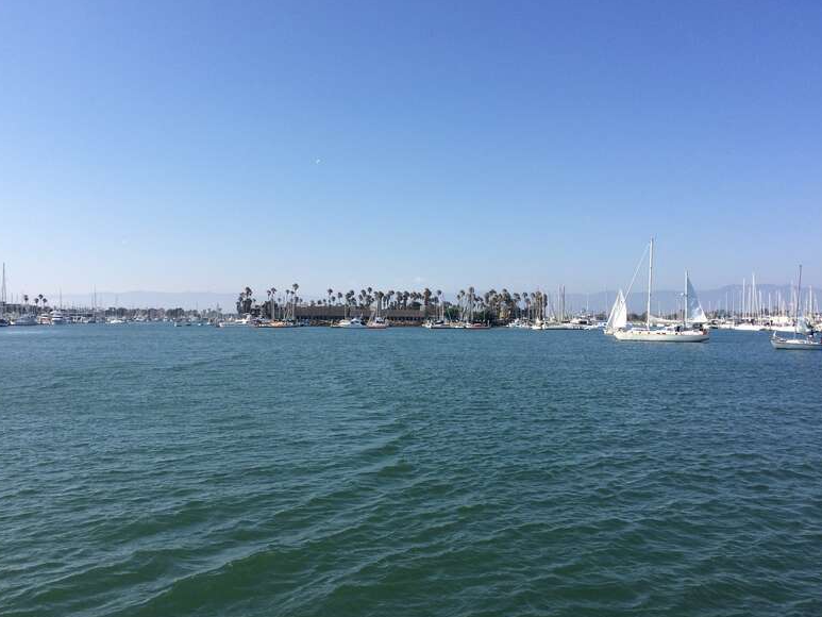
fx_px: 712
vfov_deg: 46.8
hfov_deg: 60.0
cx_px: 412
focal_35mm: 30
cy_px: 314
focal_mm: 4.15
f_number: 2.2
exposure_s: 1/2740
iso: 32
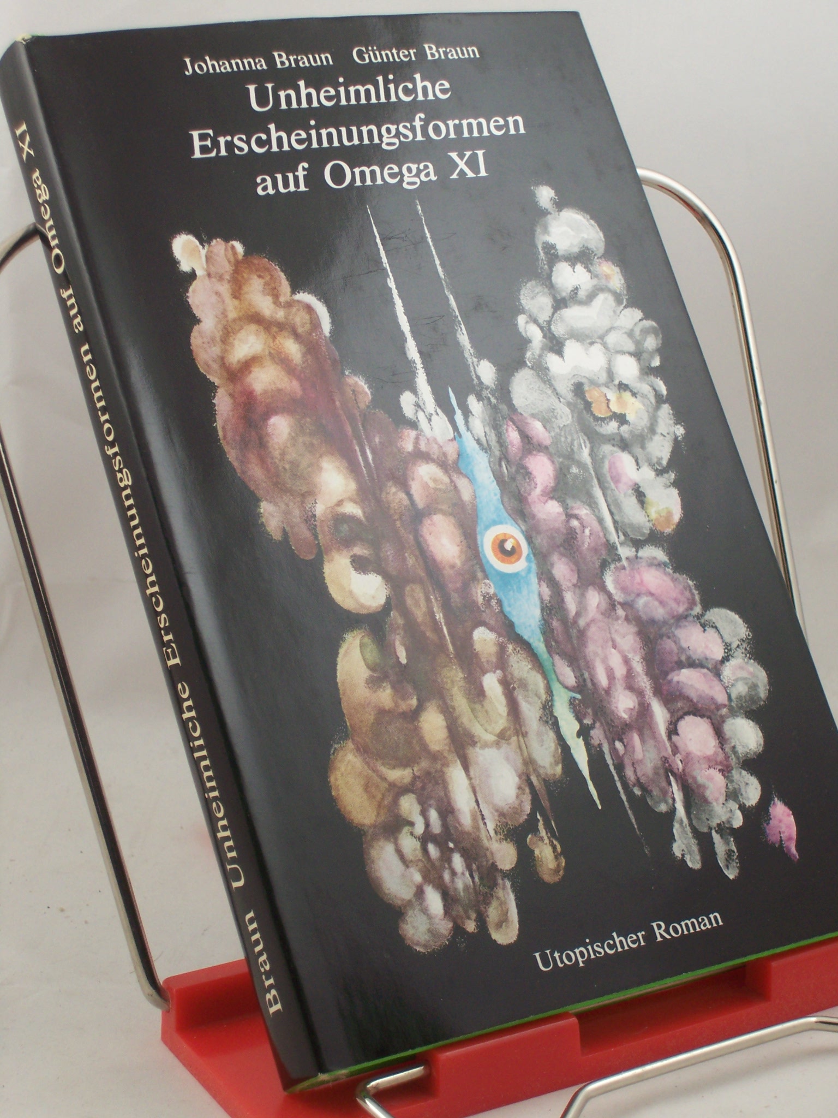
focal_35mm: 82
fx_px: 2647
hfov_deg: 18.0
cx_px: 419
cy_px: 559
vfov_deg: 23.8
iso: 100
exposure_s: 1/80
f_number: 4
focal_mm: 13.6
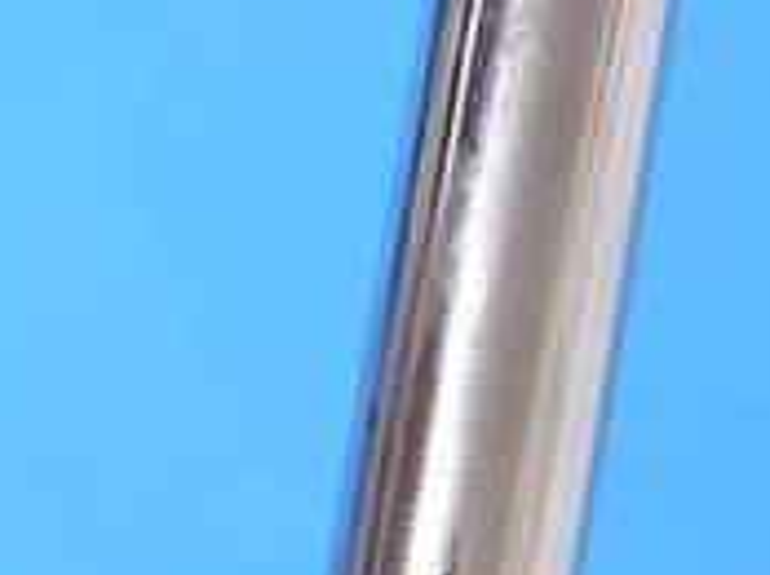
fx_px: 6864
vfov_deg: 4.8
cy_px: 986
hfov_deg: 6.3
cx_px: -398
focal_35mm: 309
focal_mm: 42
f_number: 5.6
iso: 800
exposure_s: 1/100
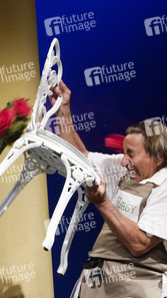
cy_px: 150
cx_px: -16
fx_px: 1677
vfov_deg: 10.1
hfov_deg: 5.7
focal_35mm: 213
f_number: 8
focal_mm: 134
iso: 1600
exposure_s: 1/160
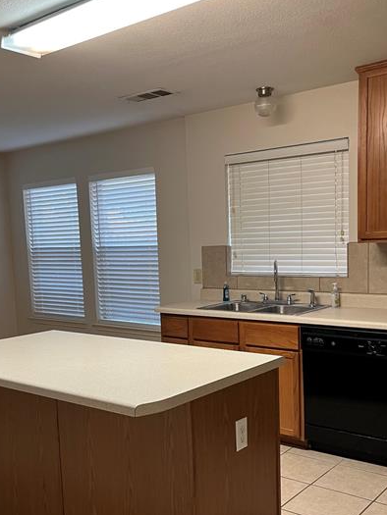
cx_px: 177
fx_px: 566
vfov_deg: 48.7
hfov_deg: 37.7
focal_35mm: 38
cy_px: 309
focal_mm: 5.1
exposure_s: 1/60
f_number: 1.6
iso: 250
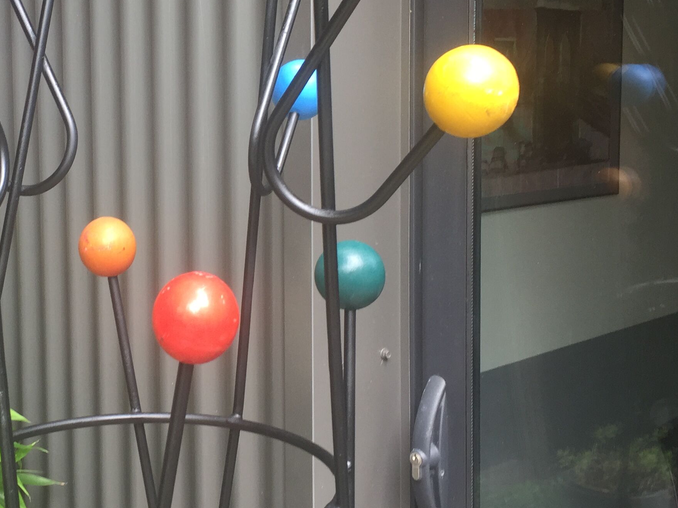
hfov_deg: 34.9
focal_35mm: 54
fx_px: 1058
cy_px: 192
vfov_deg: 27.0
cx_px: 179
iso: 40
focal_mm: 4.15
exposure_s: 1/50
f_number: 2.2
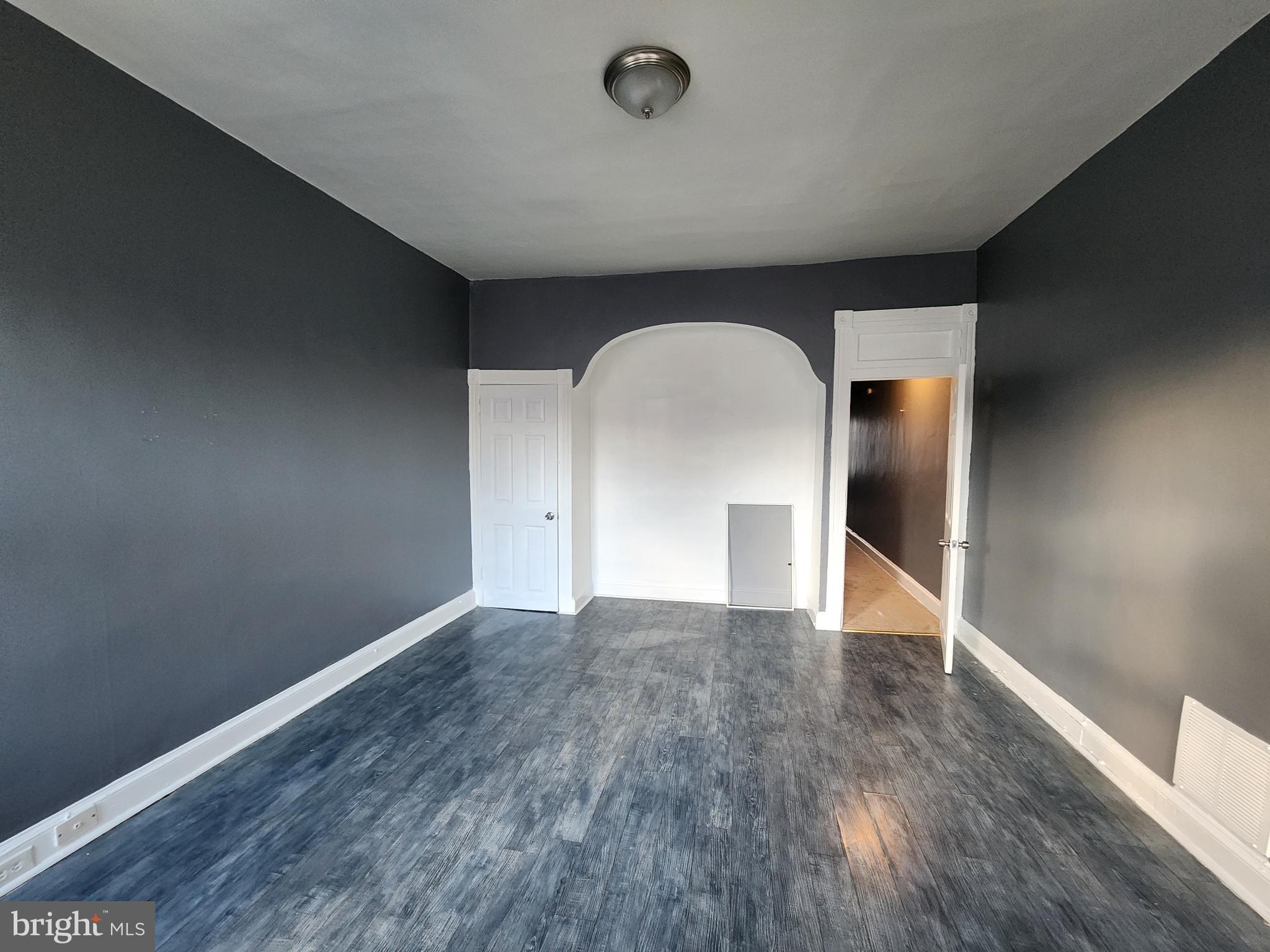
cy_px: 476
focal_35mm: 13
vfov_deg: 89.9
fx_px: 477
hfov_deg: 106.2
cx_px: 635
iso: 400
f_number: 2.2
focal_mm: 2.2
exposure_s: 1/60
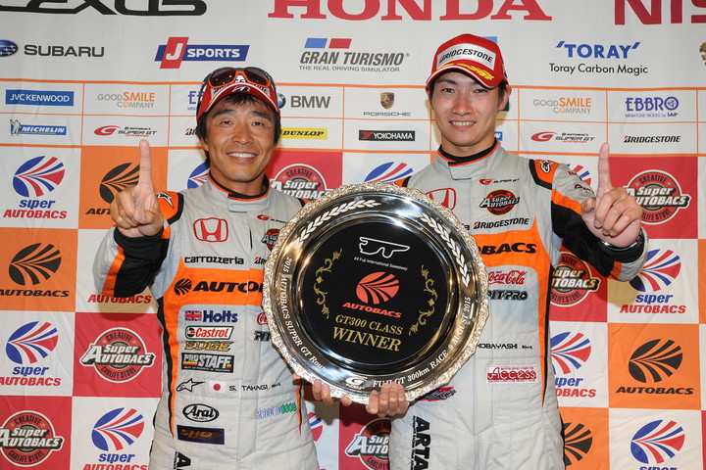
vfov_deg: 31.9
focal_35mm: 42
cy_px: 235
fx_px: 824
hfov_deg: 46.4
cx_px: 353
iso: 1600
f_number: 8
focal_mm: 42
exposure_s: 1/125
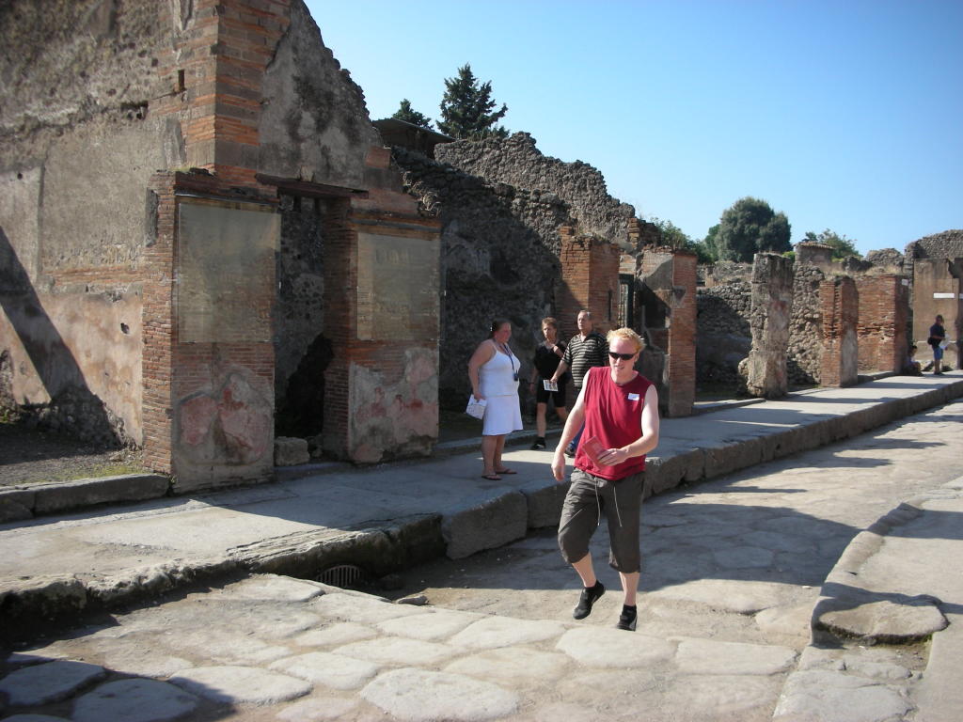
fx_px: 974
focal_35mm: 35
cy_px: 361
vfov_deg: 40.7
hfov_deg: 52.6
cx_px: 482
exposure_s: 1/417
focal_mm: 5.8
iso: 50
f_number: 3
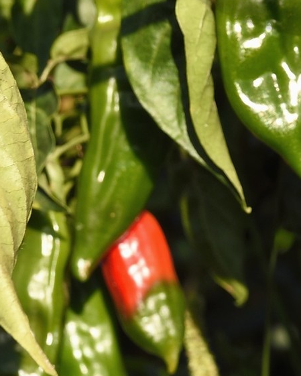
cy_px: -275
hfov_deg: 5.5
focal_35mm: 281
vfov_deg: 6.7
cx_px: 351
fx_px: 3128
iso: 200
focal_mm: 70
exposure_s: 1/320
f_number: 9
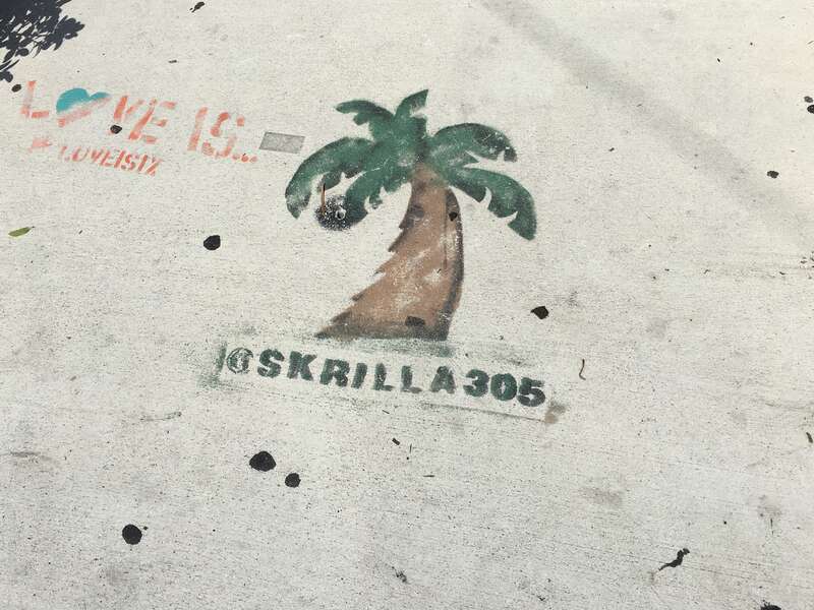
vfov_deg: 48.2
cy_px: 305
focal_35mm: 29
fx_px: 682
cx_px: 407
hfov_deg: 61.7
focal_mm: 4.2
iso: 25
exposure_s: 1/4049
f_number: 2.2
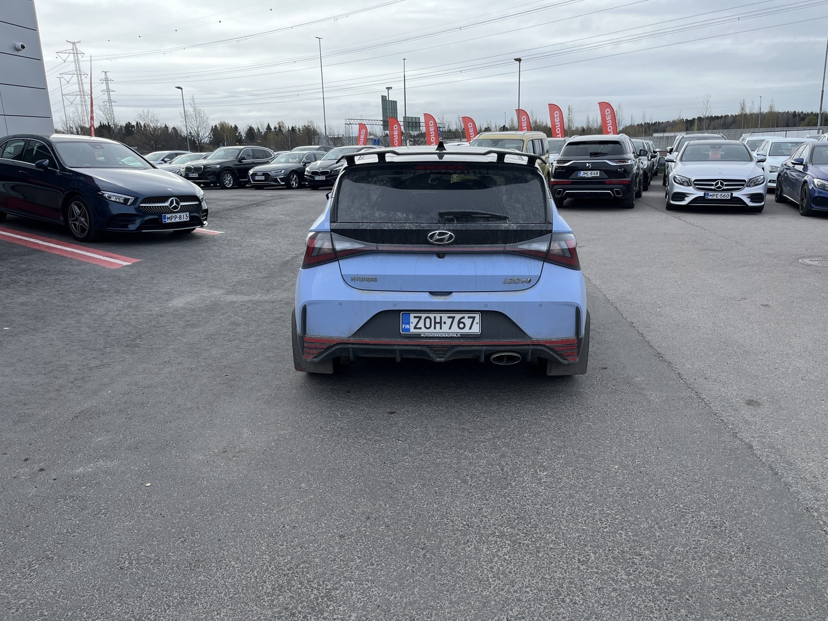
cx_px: 414
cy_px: 310
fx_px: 622
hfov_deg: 67.3
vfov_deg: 53.1
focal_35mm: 26
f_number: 1.6
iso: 50
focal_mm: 5.1
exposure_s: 1/959
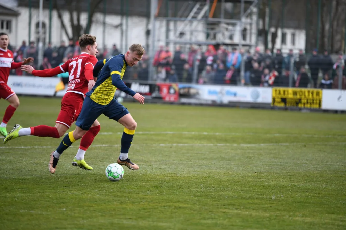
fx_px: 1921
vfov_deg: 6.9
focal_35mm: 200
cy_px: 115
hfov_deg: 10.3
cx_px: 173
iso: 800
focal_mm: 200
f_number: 2.8
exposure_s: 1/2500
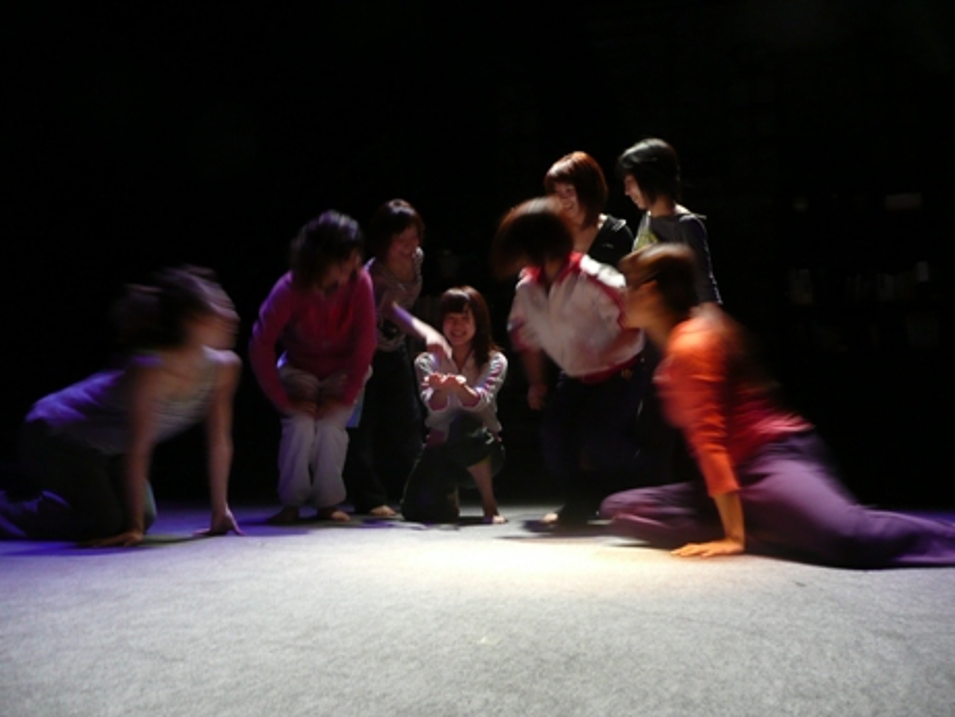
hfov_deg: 63.4
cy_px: 358
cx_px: 478
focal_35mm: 28
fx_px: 773
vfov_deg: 49.8
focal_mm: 4.6
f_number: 3.3
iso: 200
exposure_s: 1/8
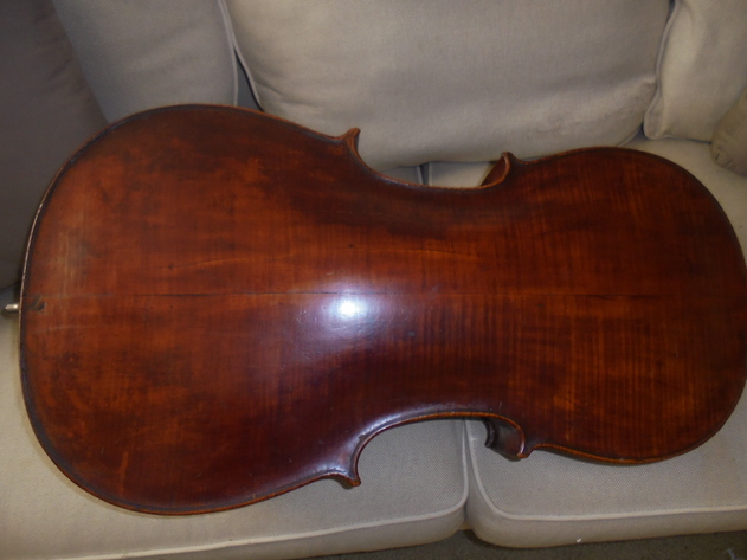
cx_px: 374
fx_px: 561
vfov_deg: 53.0
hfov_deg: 67.3
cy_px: 280
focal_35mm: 26
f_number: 3.5
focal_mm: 4.6
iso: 200
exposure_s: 1/30
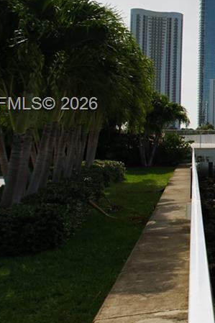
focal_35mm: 57
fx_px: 511
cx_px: 449
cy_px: 105
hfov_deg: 16.7
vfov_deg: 34.7
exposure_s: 1/1250
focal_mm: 16
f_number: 5
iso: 125
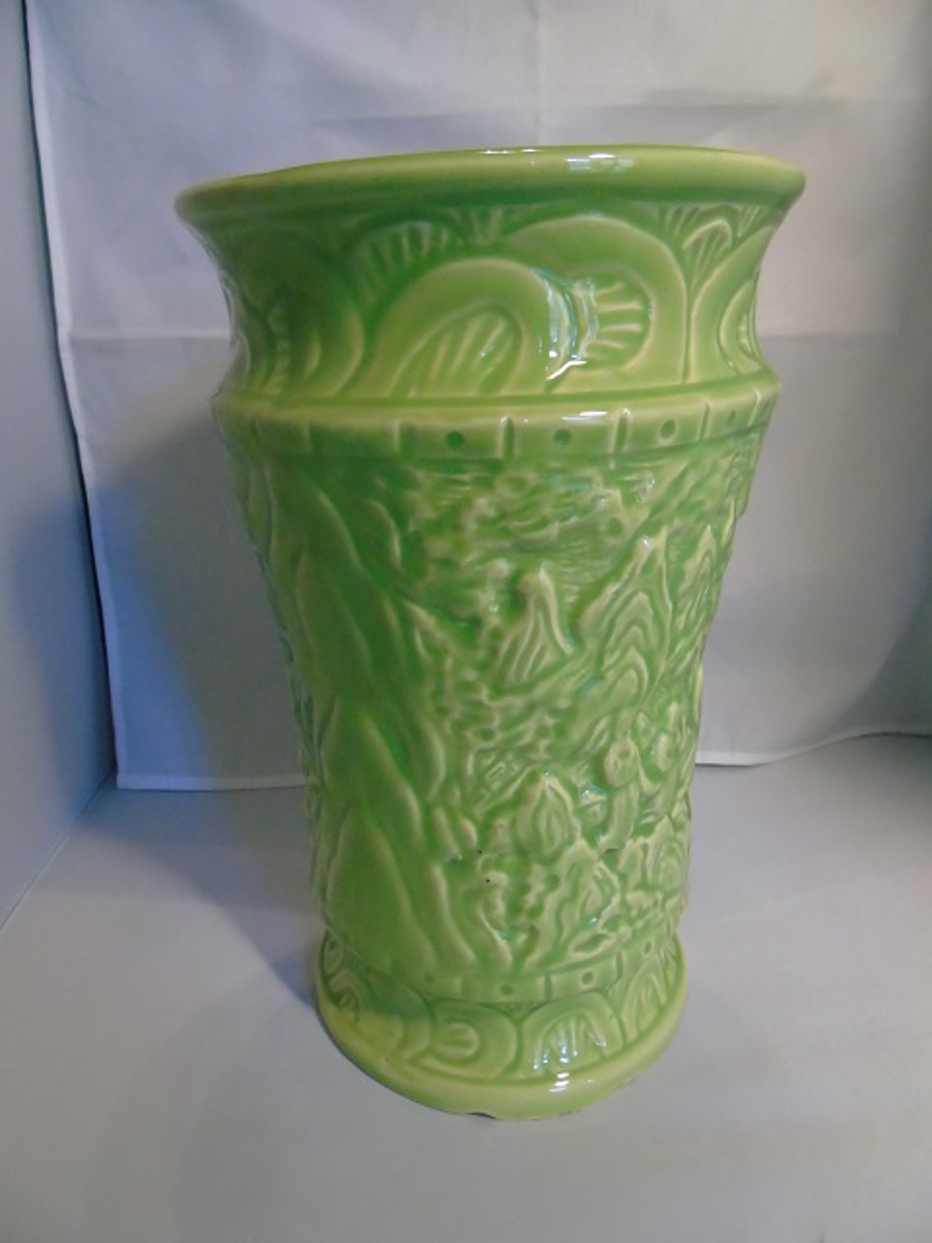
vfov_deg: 69.4
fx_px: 897
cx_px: 466
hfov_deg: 54.9
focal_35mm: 25
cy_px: 622
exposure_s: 1/60
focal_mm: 4.4
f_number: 3.4
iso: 800
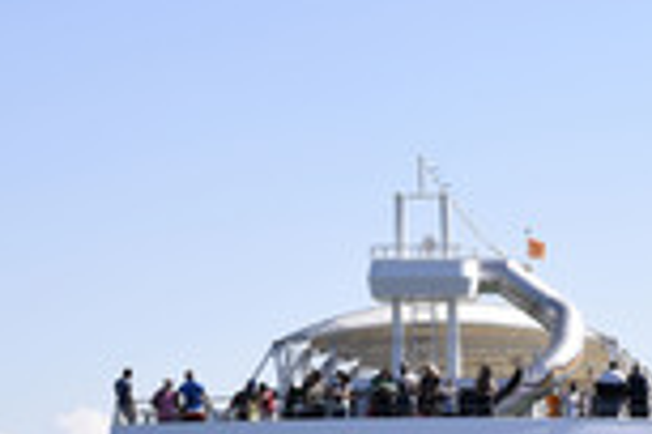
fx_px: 3513
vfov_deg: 7.1
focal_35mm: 194
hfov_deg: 10.4
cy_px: 370
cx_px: 786
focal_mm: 66
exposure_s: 1/160
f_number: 11
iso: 200
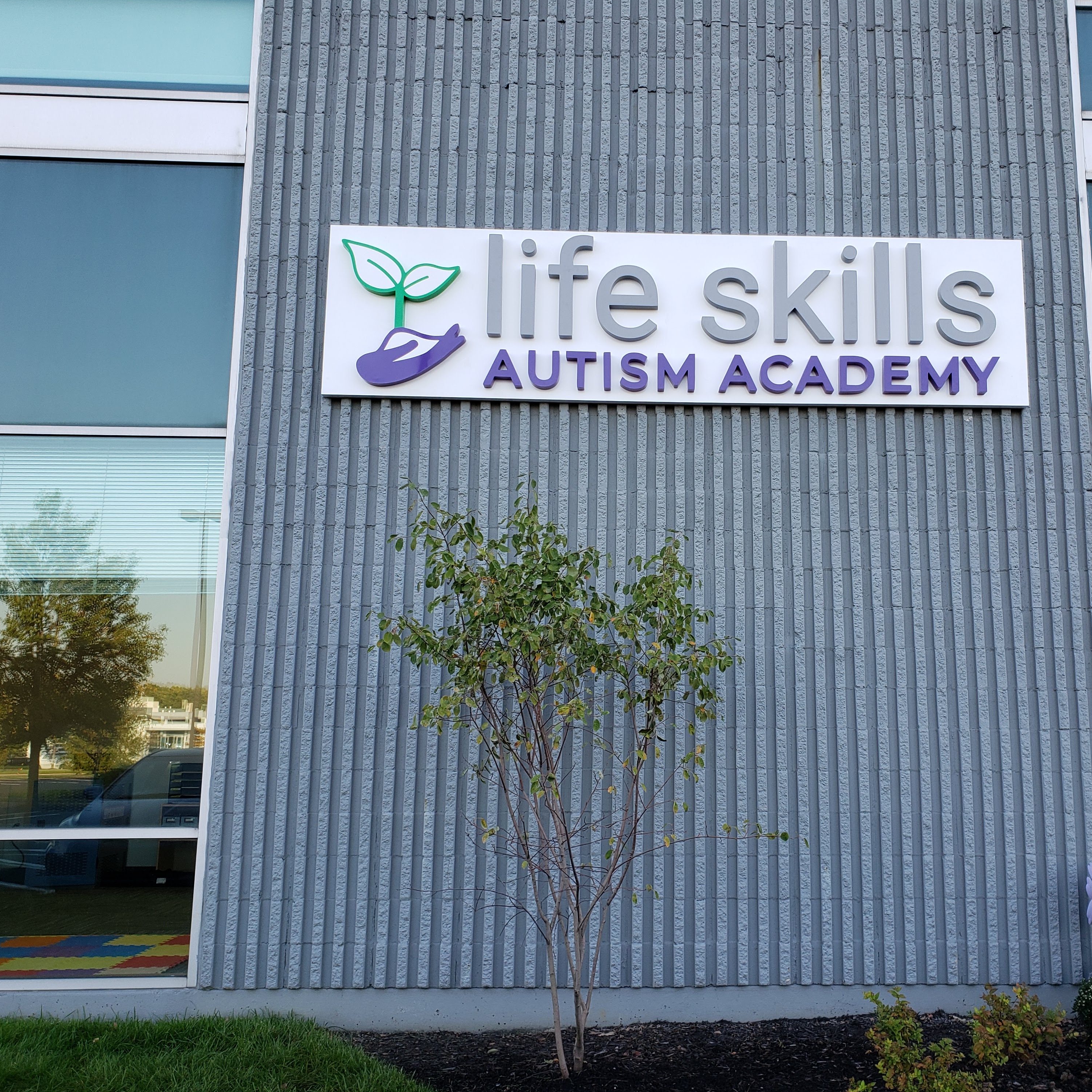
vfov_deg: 52.5
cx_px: 671
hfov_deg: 52.1
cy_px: 550
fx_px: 1106
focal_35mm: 31
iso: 50
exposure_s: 1/184
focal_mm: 4.3
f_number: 2.4
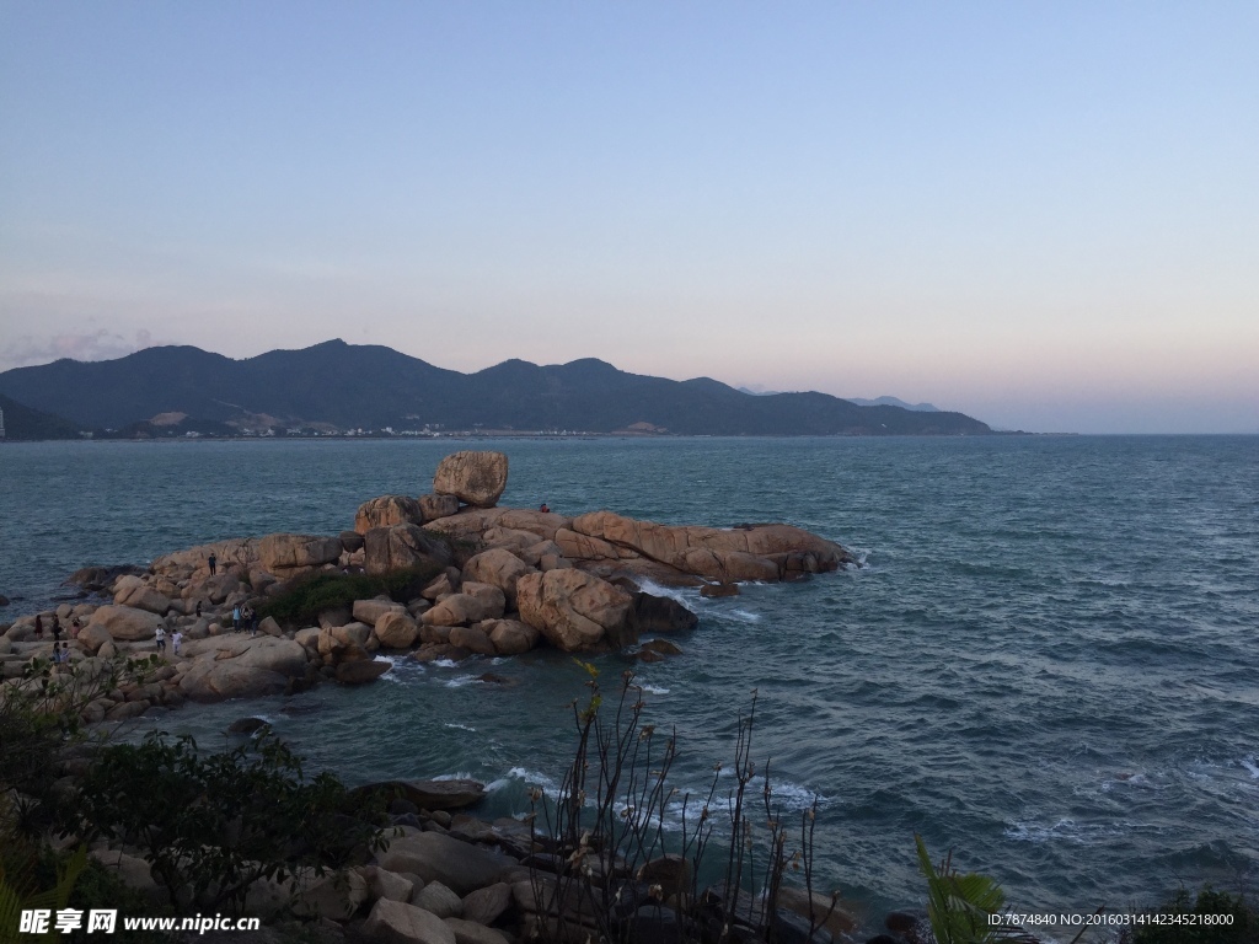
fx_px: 1055
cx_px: 630
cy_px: 472
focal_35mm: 29
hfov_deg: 61.7
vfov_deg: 48.2
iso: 32
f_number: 2.2
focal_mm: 4.15
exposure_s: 1/573
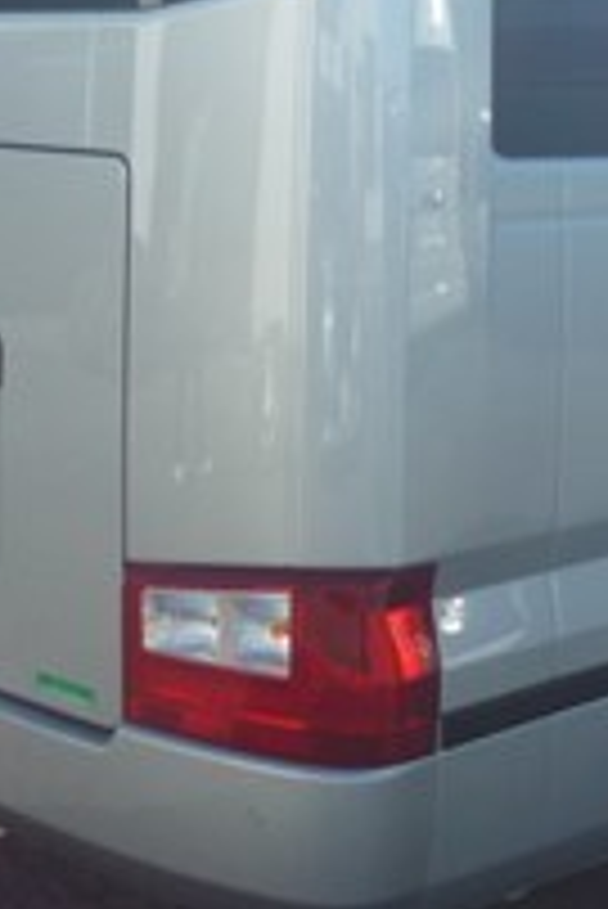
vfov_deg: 24.9
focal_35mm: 79
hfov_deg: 17.0
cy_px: 81
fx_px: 1998
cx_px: 572
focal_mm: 4.3
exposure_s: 1/160
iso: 100
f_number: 9
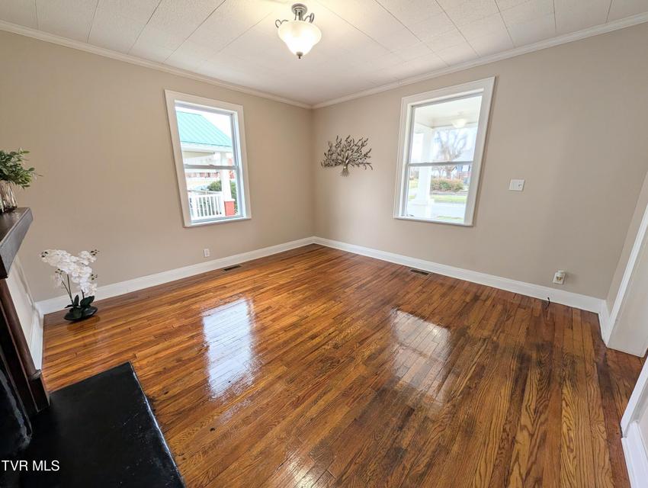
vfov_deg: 94.6
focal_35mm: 12
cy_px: 244
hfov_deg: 110.5
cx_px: 324
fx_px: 225
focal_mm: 2.02
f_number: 1.7
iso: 60
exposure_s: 1/120
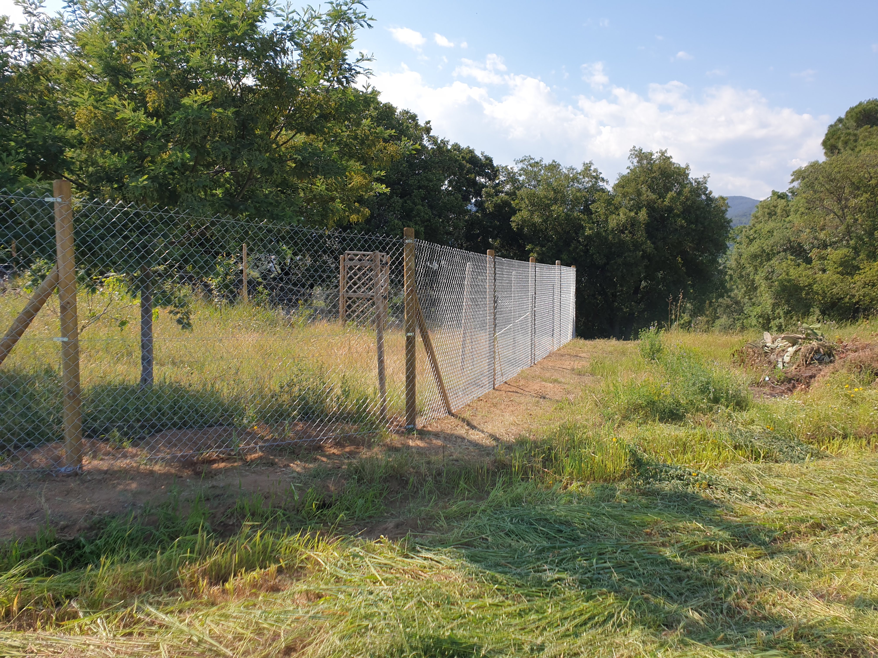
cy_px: 329
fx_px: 659
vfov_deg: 53.1
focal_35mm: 26
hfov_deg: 67.3
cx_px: 439
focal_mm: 4.3
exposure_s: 1/1328
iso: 50
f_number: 2.4
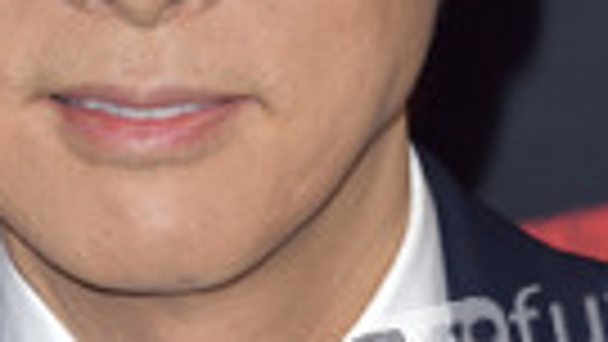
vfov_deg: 2.5
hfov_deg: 4.4
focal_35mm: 496
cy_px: 140
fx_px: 7998
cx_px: 178
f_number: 7.1
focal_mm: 160
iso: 400
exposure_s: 1/250
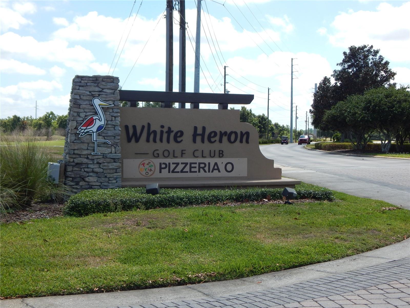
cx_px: 205
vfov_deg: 30.3
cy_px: 154
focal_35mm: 48
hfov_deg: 39.7
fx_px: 569
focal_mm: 8.6
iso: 125
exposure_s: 1/1000
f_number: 3.7
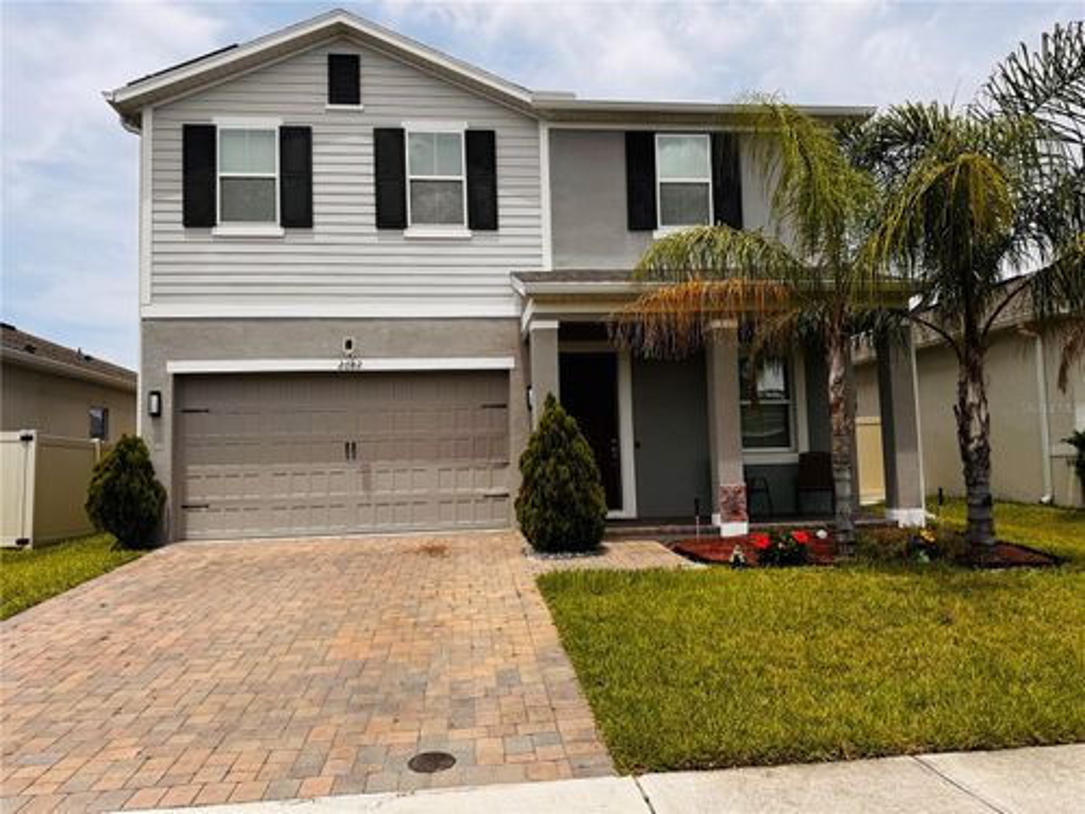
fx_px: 752
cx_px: 542
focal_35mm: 24
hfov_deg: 71.6
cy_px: 407
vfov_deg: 56.8
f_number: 1.78
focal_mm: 6.76
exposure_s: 1/4608
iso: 80
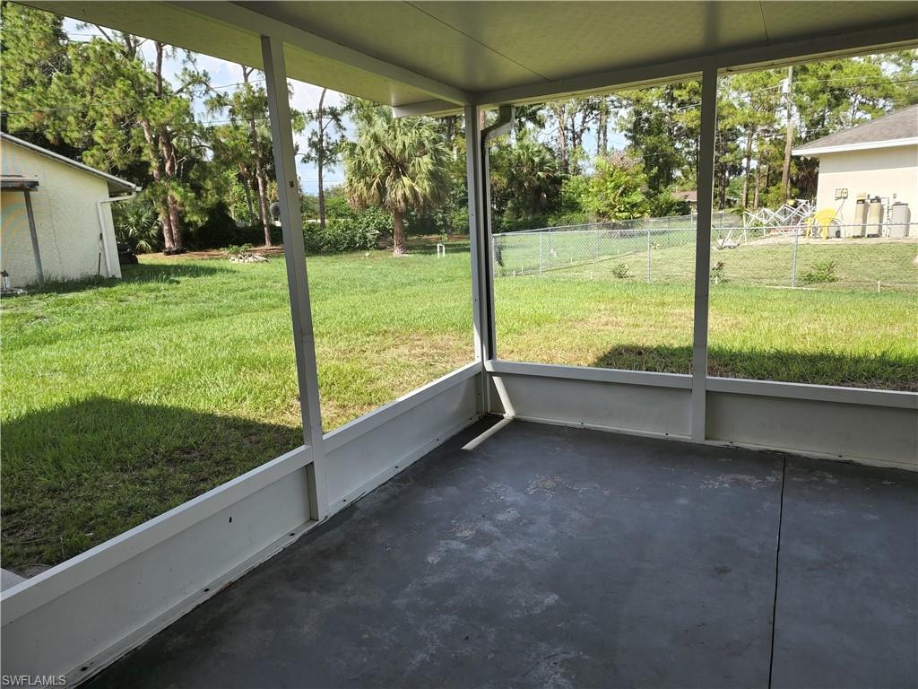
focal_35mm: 23
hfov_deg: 73.9
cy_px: 344
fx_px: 610
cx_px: 459
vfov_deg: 58.9
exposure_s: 1/199
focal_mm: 6.4
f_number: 1.8
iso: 12
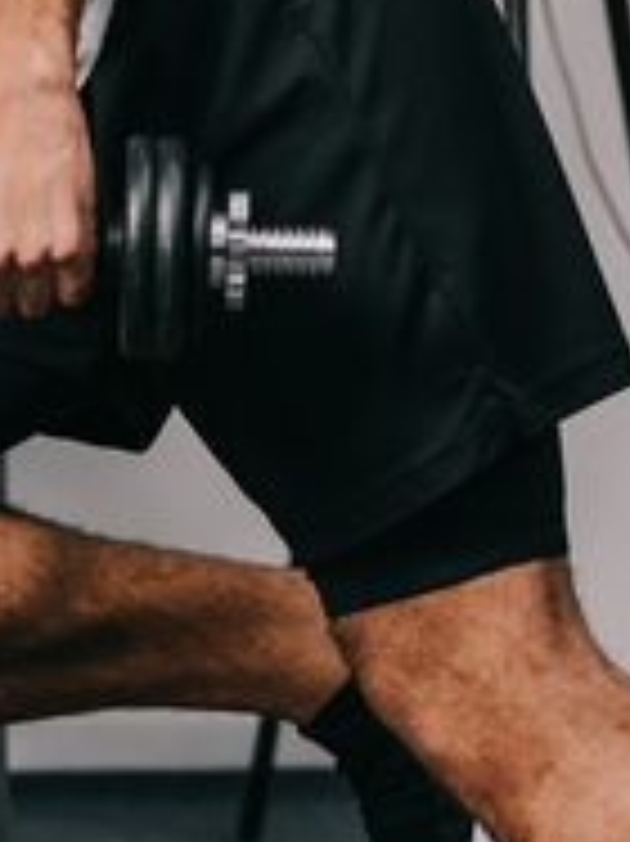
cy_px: 245
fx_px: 8746
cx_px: -965
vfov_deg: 5.5
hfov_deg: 4.0
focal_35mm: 360
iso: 125
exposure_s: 1/160
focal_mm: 70
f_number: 4
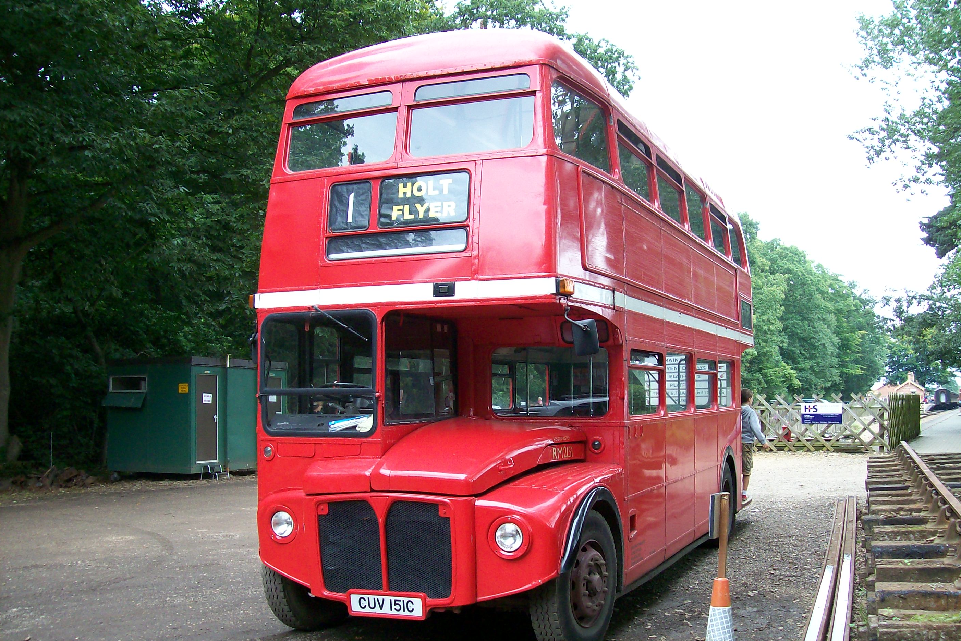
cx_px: 487
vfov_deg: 35.0
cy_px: 354
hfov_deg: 50.7
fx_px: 1014
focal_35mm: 38
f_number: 2.7
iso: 80
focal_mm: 6
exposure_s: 1/78.8
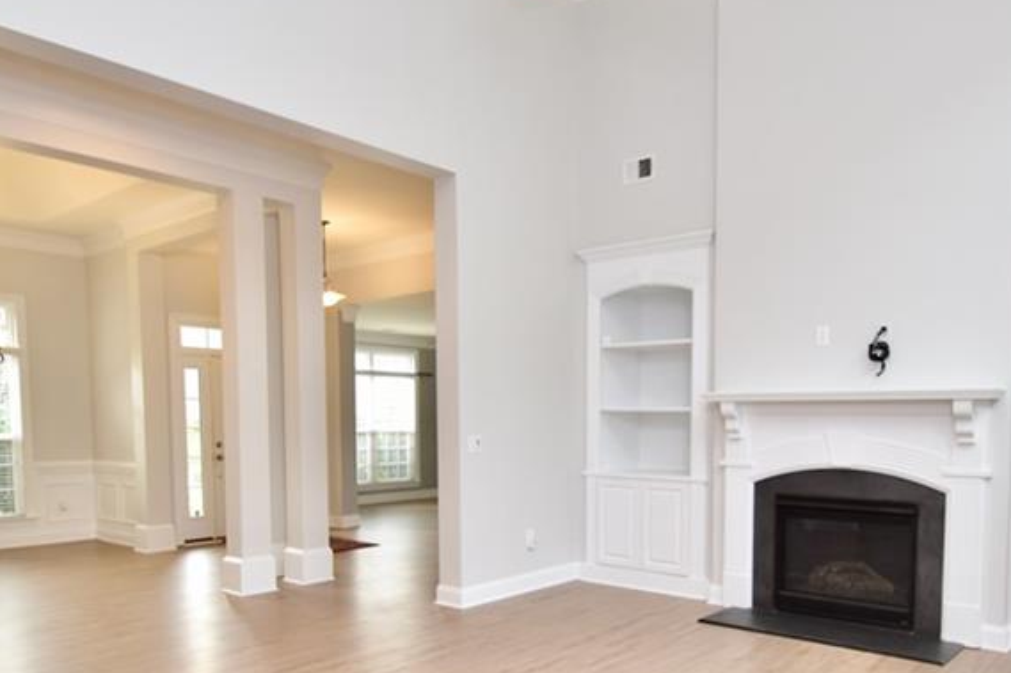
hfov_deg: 66.3
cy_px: 471
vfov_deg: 46.8
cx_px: 638
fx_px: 758
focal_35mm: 27
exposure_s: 1/60
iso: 400
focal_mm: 10
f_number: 6.3
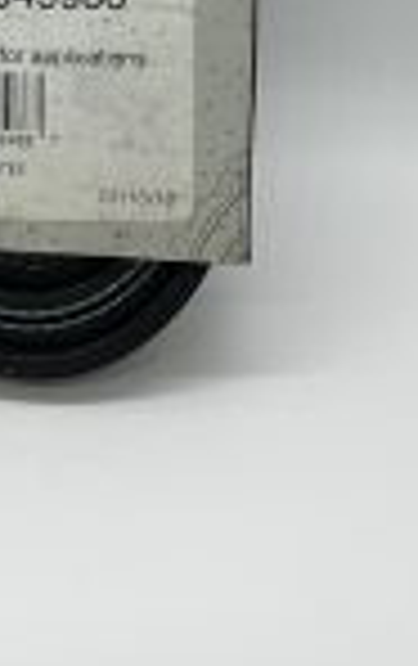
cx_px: 126
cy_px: -230
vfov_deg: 22.0
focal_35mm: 83
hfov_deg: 15.7
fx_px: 1507
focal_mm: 3
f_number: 1.8
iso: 16
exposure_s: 1/770
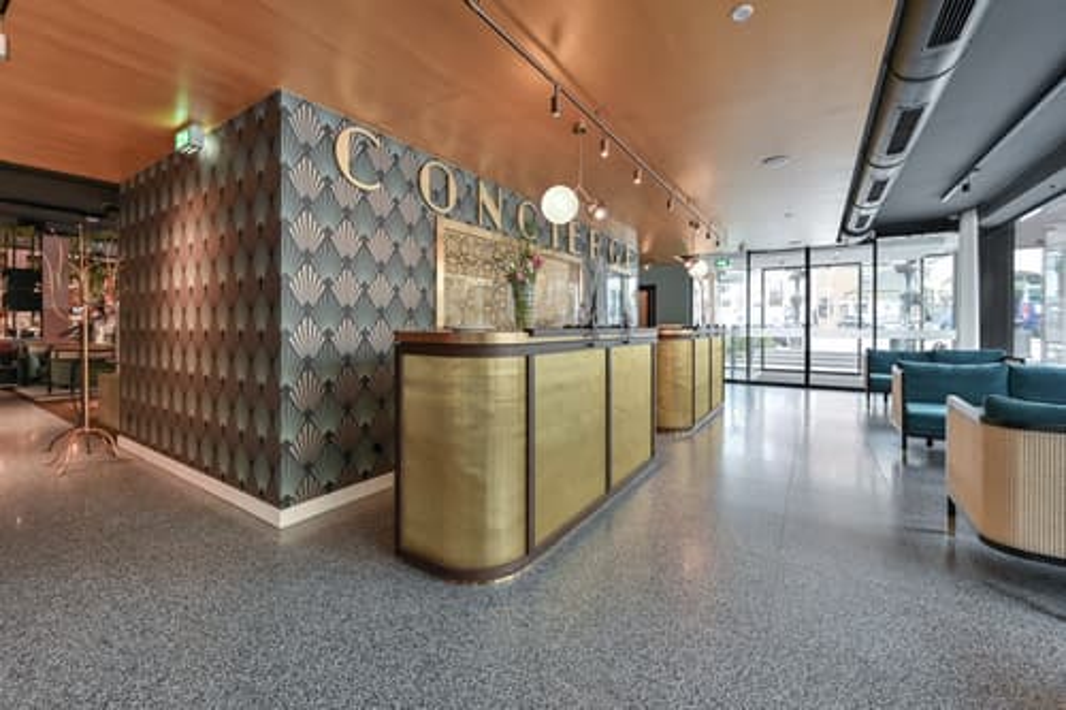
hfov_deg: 104.3
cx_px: 533
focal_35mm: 14
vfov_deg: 81.2
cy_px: 355
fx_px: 414
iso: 320
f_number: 8
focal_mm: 14
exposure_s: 1/25
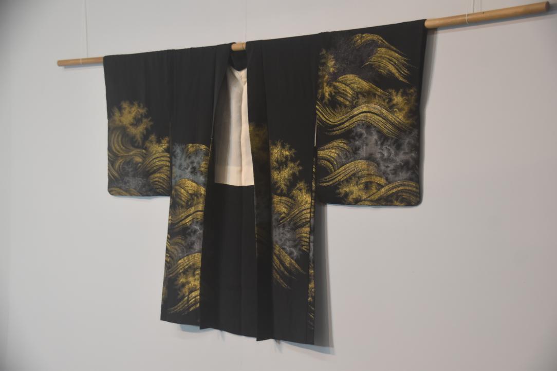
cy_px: 186
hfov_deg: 35.0
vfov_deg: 23.8
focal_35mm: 57
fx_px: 882
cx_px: 278
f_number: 4.2
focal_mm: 38
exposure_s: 1/60
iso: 640
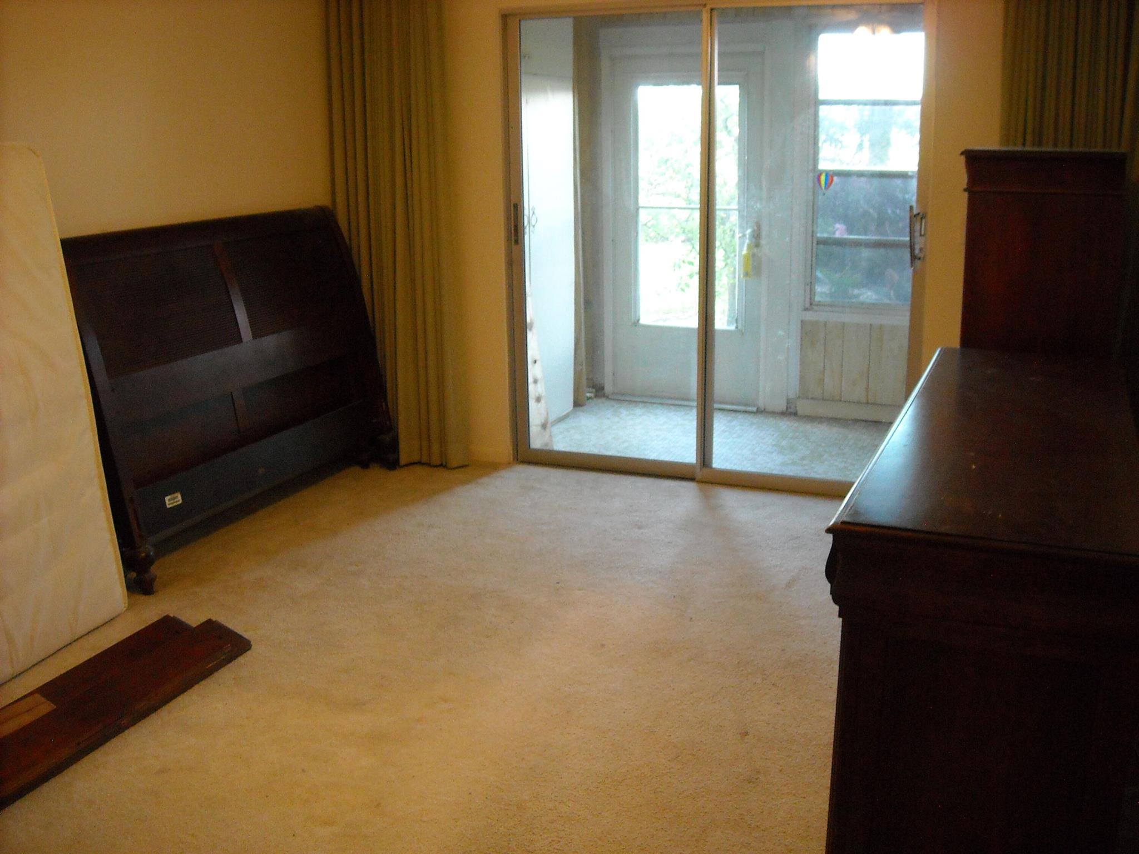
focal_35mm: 35
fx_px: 1152
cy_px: 427
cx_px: 570
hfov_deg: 52.6
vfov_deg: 40.7
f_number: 2.8
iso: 400
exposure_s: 1/44
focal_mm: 5.7
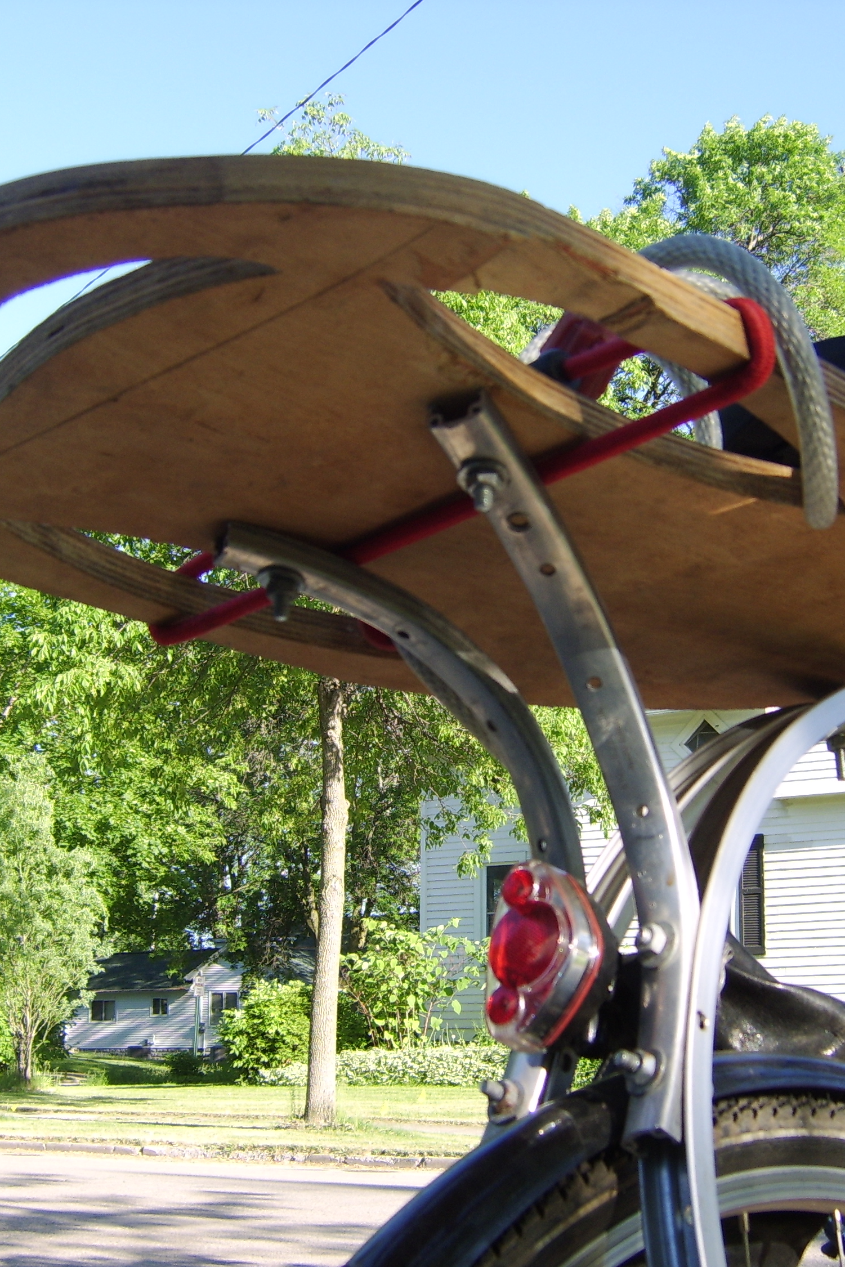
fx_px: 1549
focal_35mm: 44
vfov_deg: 44.5
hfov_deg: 30.5
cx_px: 479
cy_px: 646
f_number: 4
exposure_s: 1/176
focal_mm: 8.13
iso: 71
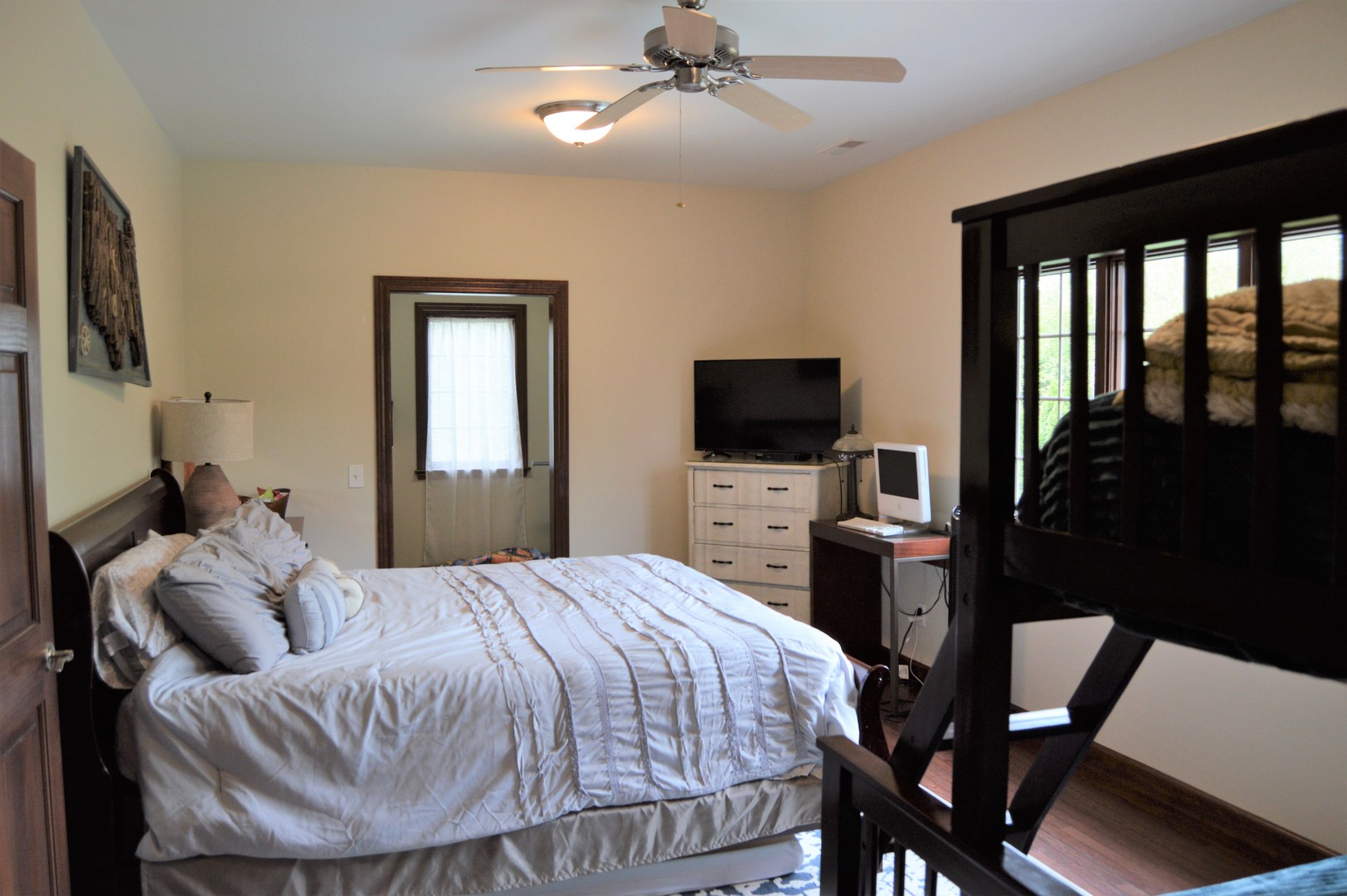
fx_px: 1009
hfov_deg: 67.4
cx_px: 674
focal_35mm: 27
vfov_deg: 47.9
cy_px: 448
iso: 400
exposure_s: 1/100
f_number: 5
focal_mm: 18
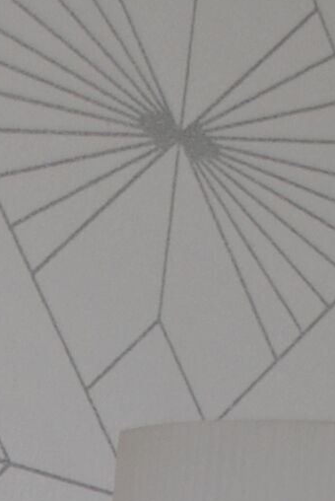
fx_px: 4134
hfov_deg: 4.5
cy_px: 1429
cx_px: -531
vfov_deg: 6.4
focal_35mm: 297
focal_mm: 26
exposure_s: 1/125
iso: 200
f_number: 5.6
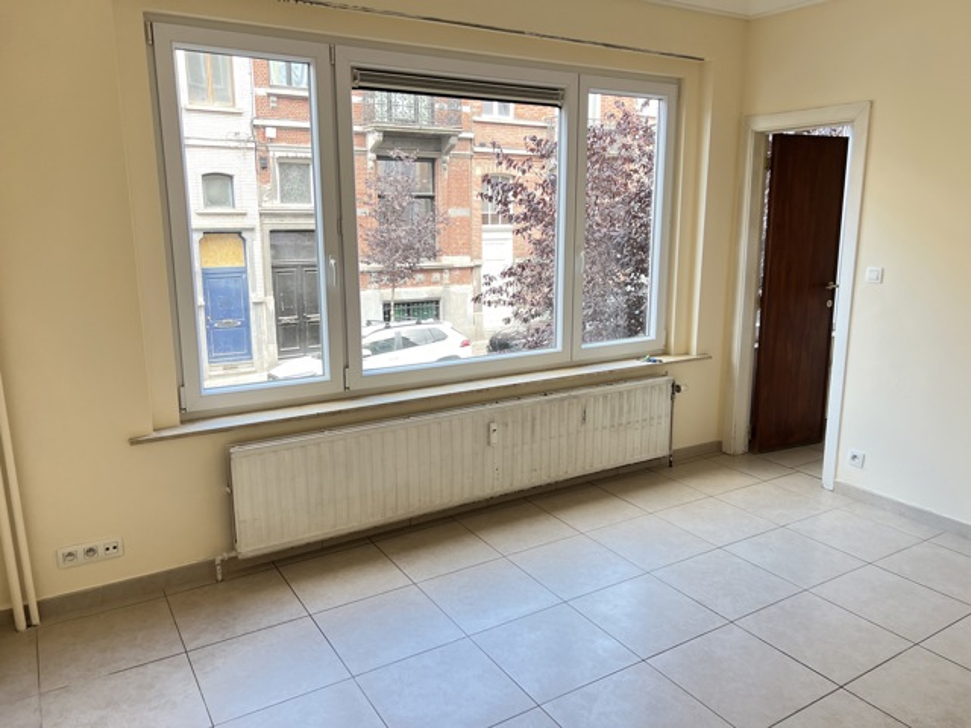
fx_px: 729
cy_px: 364
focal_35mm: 26
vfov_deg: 53.1
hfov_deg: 67.3
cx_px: 486
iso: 125
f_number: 1.5
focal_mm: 5.7
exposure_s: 1/113
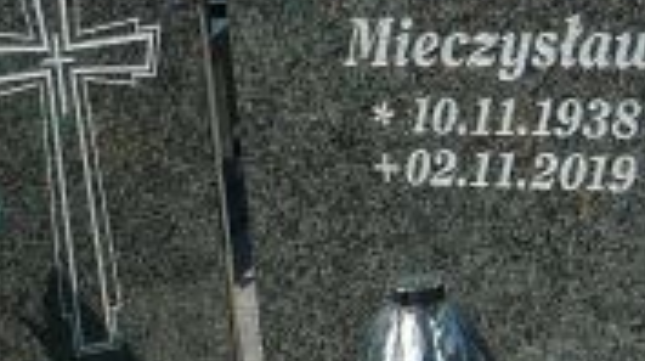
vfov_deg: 8.2
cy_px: 817
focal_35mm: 138
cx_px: 168
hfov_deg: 15.5
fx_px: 2357
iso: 80
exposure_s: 1/640
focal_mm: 5.2
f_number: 5
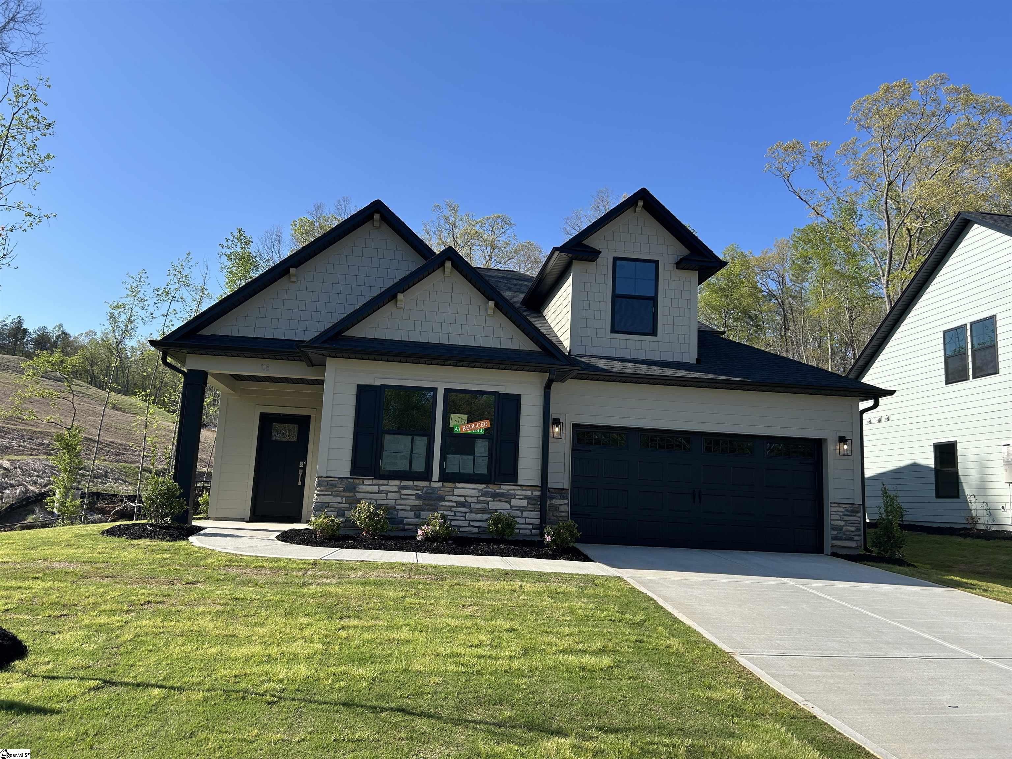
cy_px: 380
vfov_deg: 53.1
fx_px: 760
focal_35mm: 26
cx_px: 506
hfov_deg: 67.3
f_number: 1.5
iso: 50
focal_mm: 5.7
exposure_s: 1/2513
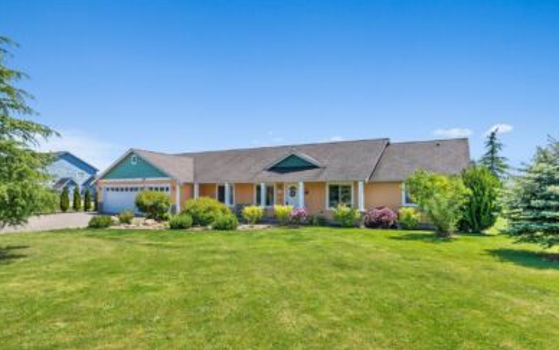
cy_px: 188
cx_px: 284
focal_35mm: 21
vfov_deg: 57.3
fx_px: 320
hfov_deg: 82.2
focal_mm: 20
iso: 500
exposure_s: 1/160
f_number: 9
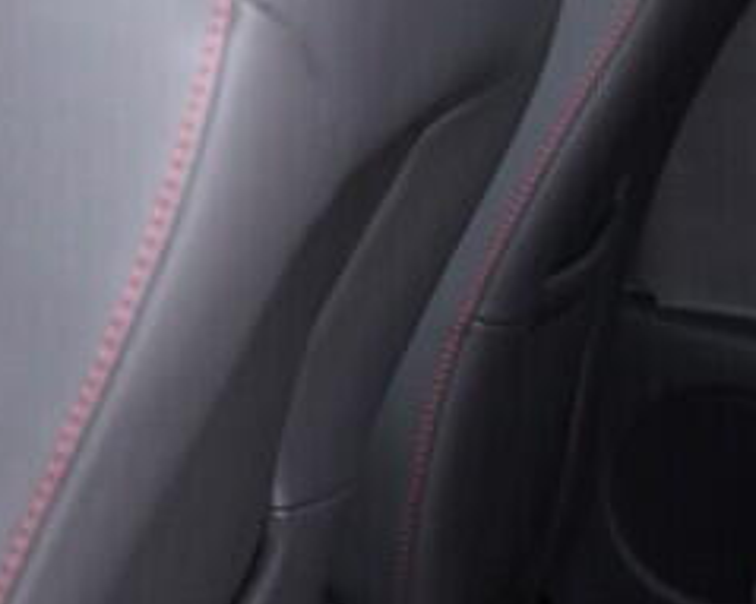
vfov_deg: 10.6
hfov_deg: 12.0
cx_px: 1446
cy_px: 419
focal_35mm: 145
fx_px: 3243
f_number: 2.8
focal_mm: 24
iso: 500
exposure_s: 1/40
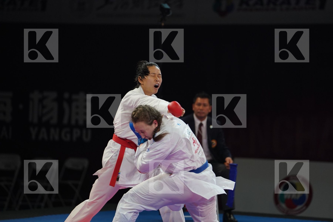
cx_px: 166
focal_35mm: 200
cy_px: 111
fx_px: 1850
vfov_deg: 6.9
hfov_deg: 10.3
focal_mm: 200
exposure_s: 1/1000
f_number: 2.8
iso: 1600
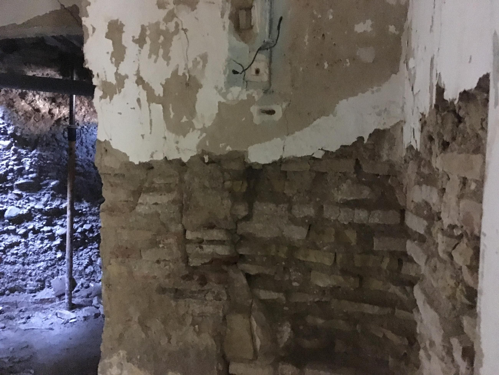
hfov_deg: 61.7
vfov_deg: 48.2
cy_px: 188
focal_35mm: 29
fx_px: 418
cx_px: 250
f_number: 2.2
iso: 1600
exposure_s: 1/17
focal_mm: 4.15
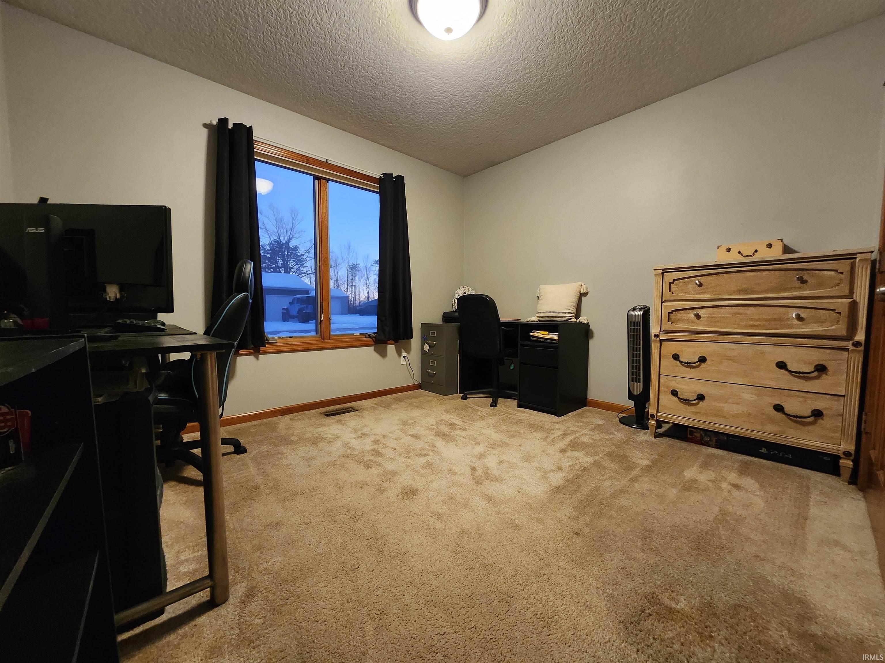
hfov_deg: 106.2
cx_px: 442
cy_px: 332
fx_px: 332
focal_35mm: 13
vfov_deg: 89.9
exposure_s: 1/30
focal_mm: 1.74
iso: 400
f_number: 2.2
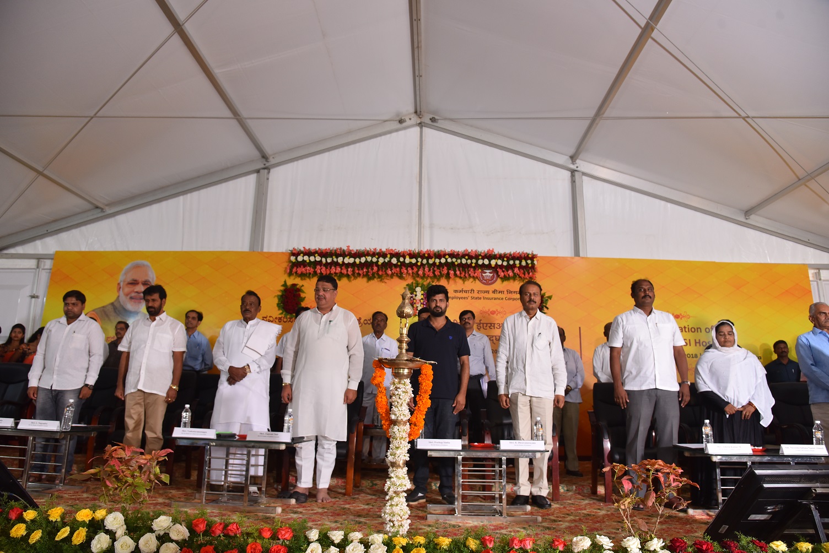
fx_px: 553
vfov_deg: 53.2
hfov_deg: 73.7
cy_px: 276
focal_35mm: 24
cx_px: 414
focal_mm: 24
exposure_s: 1/125
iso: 640
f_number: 5
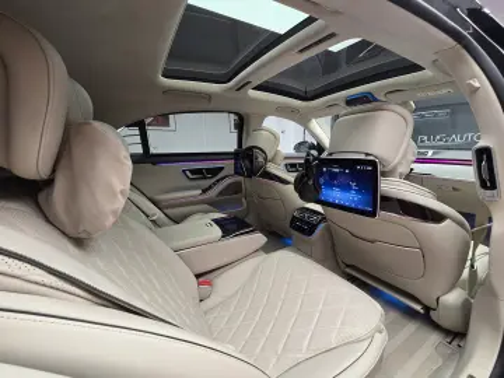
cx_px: 252
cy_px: 189
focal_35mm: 13
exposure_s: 1/54
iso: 160
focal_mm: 2.2
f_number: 2.2
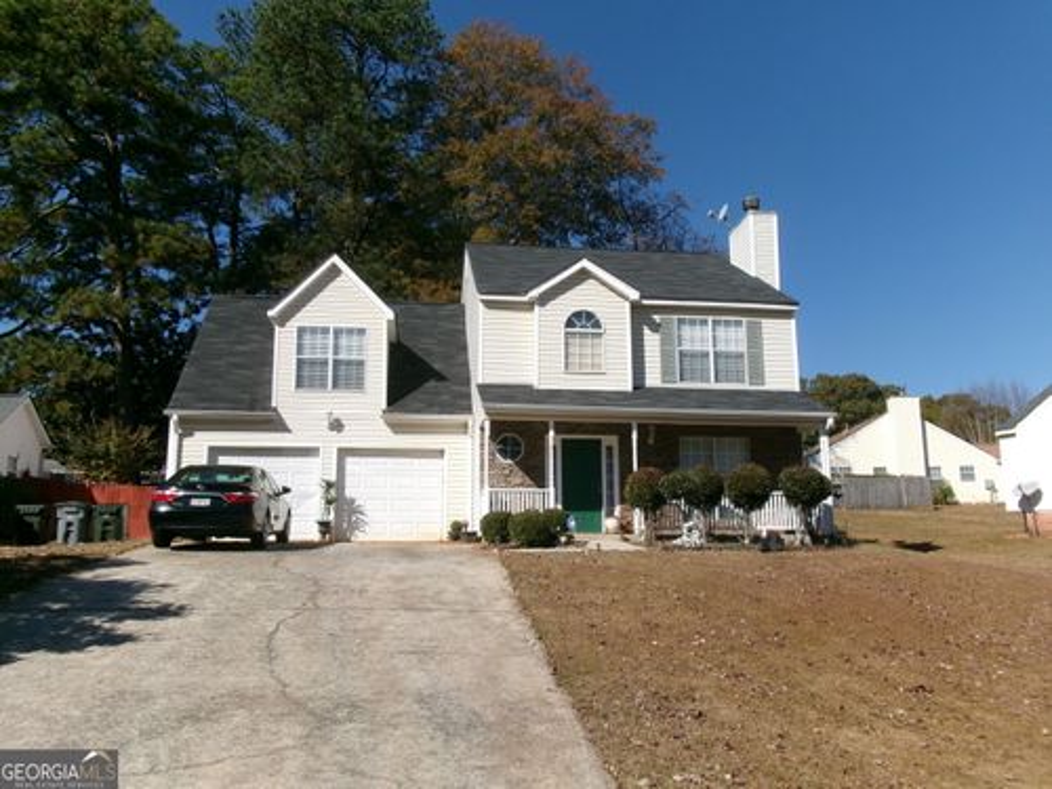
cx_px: 526
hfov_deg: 63.4
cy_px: 394
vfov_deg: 49.7
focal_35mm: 28
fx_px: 851
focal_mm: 5.1
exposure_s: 1/160
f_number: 10.8
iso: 100
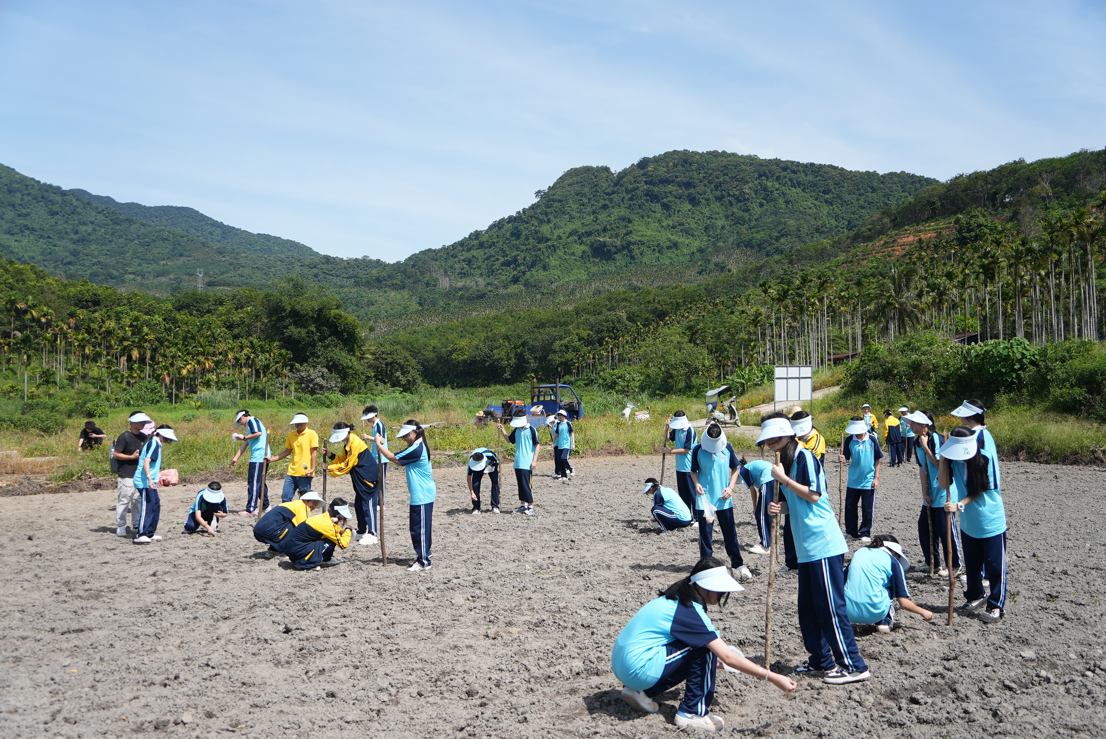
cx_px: 553
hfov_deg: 57.2
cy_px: 370
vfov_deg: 40.0
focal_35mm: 33
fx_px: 1014
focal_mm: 33
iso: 100
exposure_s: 1/1000
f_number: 3.5
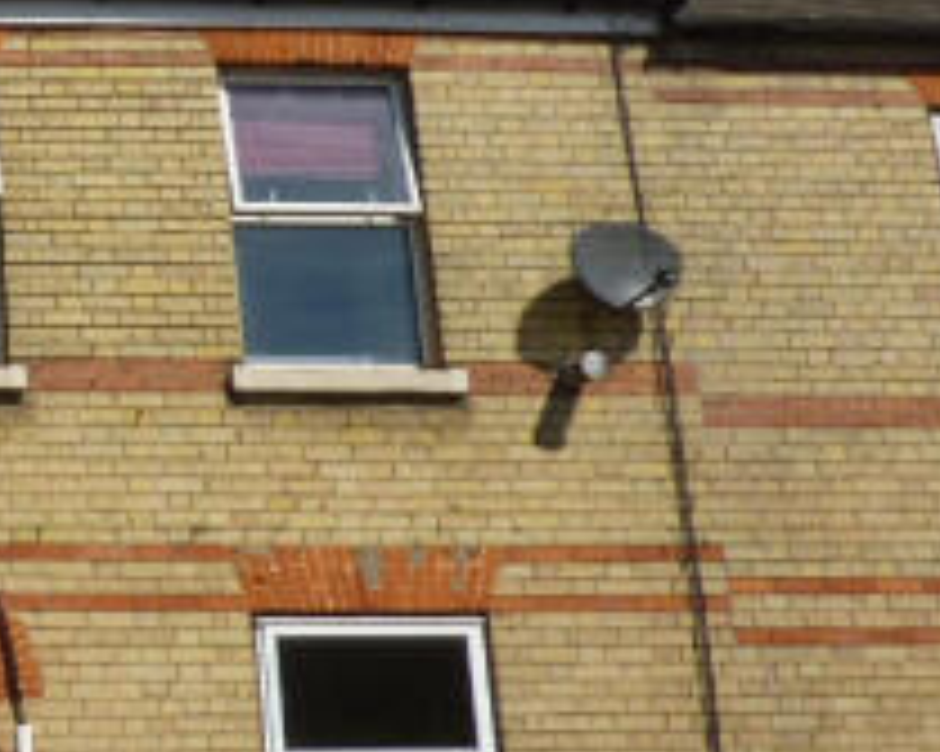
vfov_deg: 22.4
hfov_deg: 23.7
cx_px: -362
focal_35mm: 68
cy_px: 313
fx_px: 1891
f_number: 5.6
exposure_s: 1/640
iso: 100
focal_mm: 4.1
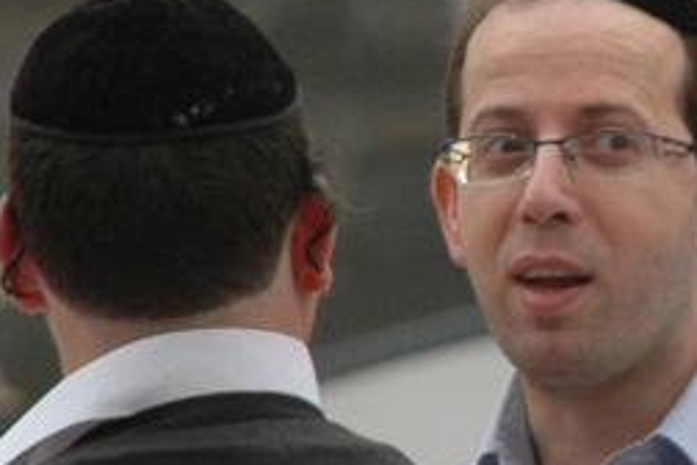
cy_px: 151
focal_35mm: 1066
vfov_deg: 1.3
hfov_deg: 1.9
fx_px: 20638
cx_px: 689
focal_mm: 175
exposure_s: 1/500
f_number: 6
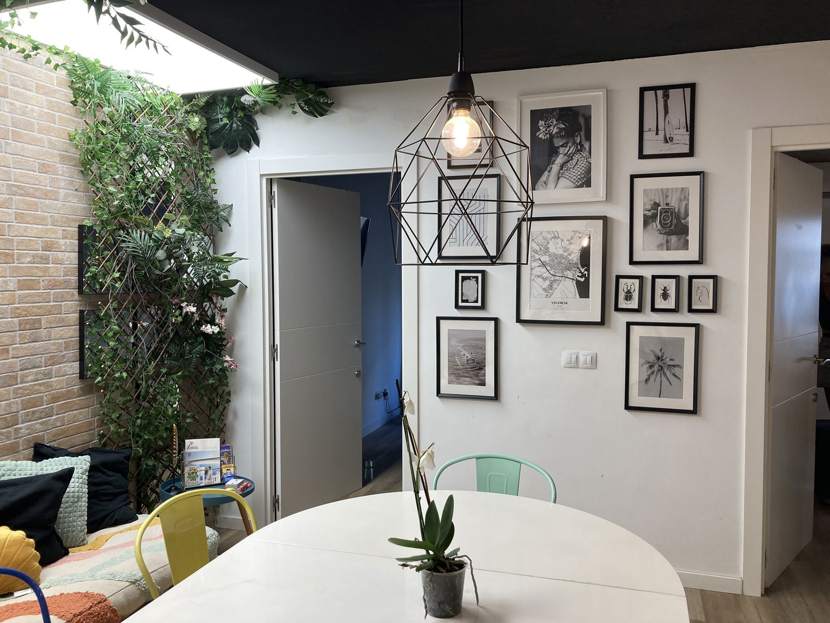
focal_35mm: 28
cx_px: 415
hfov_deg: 63.4
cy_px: 312
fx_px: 671
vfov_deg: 49.7
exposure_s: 1/50
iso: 50
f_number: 1.8
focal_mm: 3.99
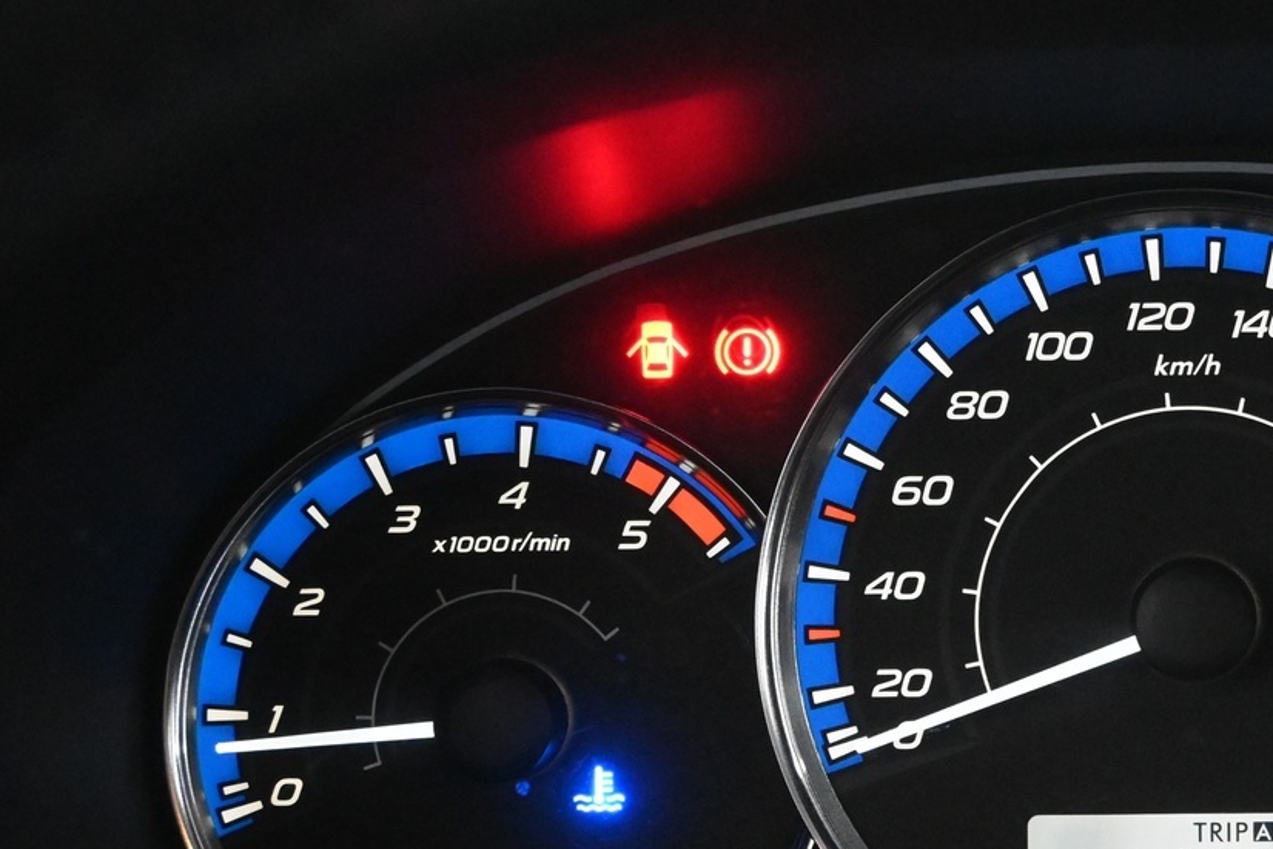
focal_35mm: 100
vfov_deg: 13.7
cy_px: 530
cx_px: 1196
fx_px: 3536
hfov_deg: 19.9
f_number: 5
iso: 6400
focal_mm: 34
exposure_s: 1/50
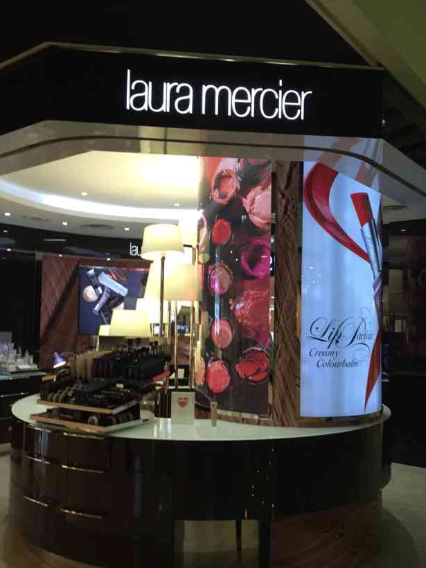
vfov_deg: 55.3
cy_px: 292
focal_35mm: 33
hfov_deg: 42.9
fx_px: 541
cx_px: 199
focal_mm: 4.15
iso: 50
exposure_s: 1/33
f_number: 2.2
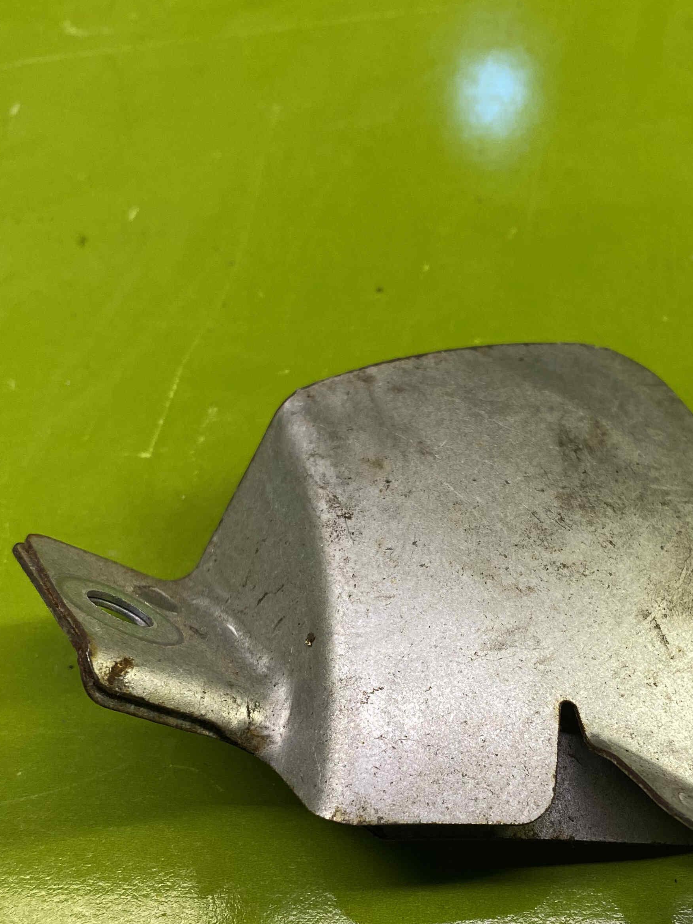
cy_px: 674
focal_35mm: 43
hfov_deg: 33.3
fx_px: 1148
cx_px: 471
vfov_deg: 42.7
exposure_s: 1/100
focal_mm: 4.25
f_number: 1.8
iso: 80
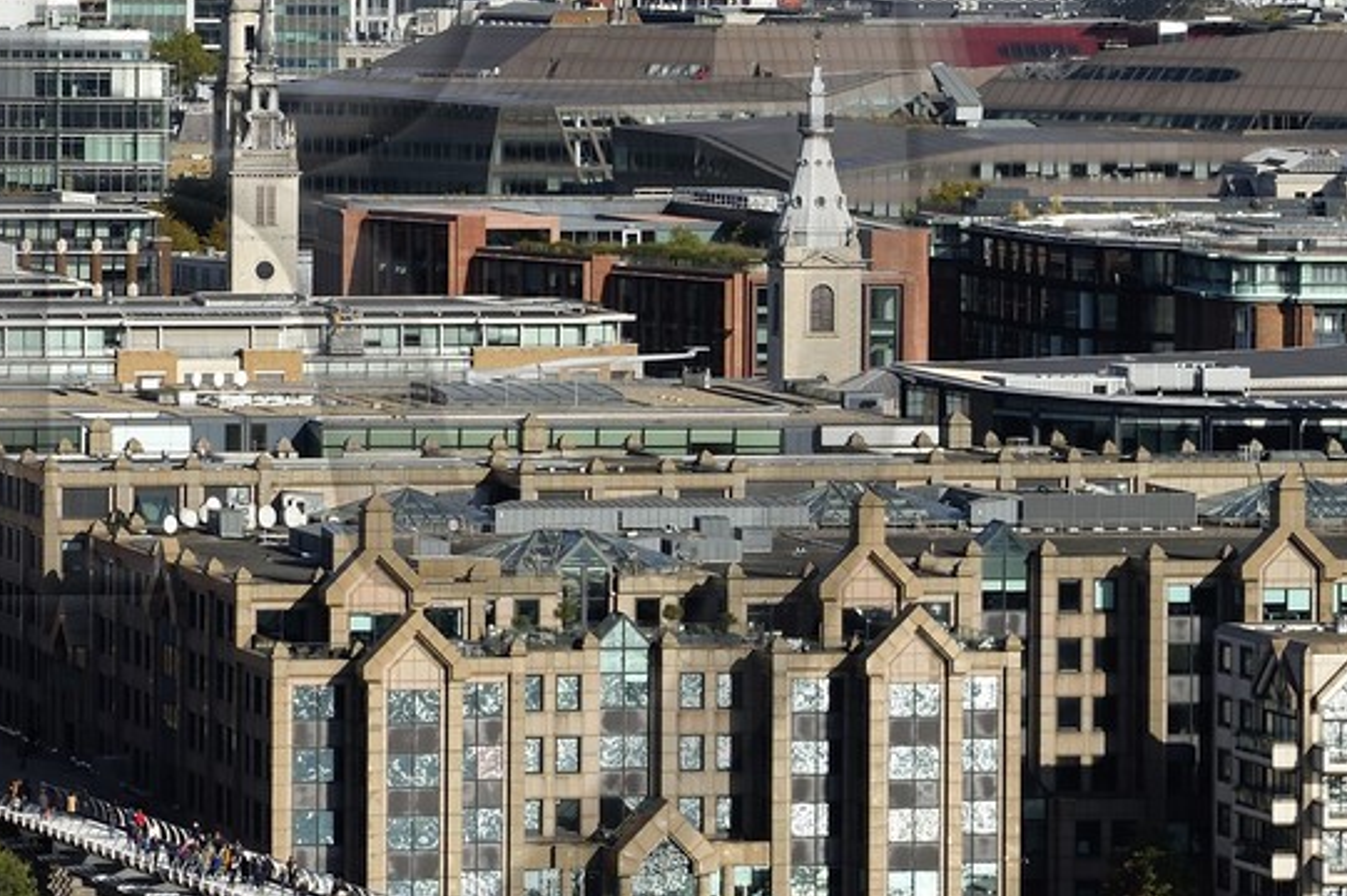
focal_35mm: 207
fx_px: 7740
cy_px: 192
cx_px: -120
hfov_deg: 9.8
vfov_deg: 6.6
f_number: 13
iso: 200
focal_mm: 70
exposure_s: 1/250
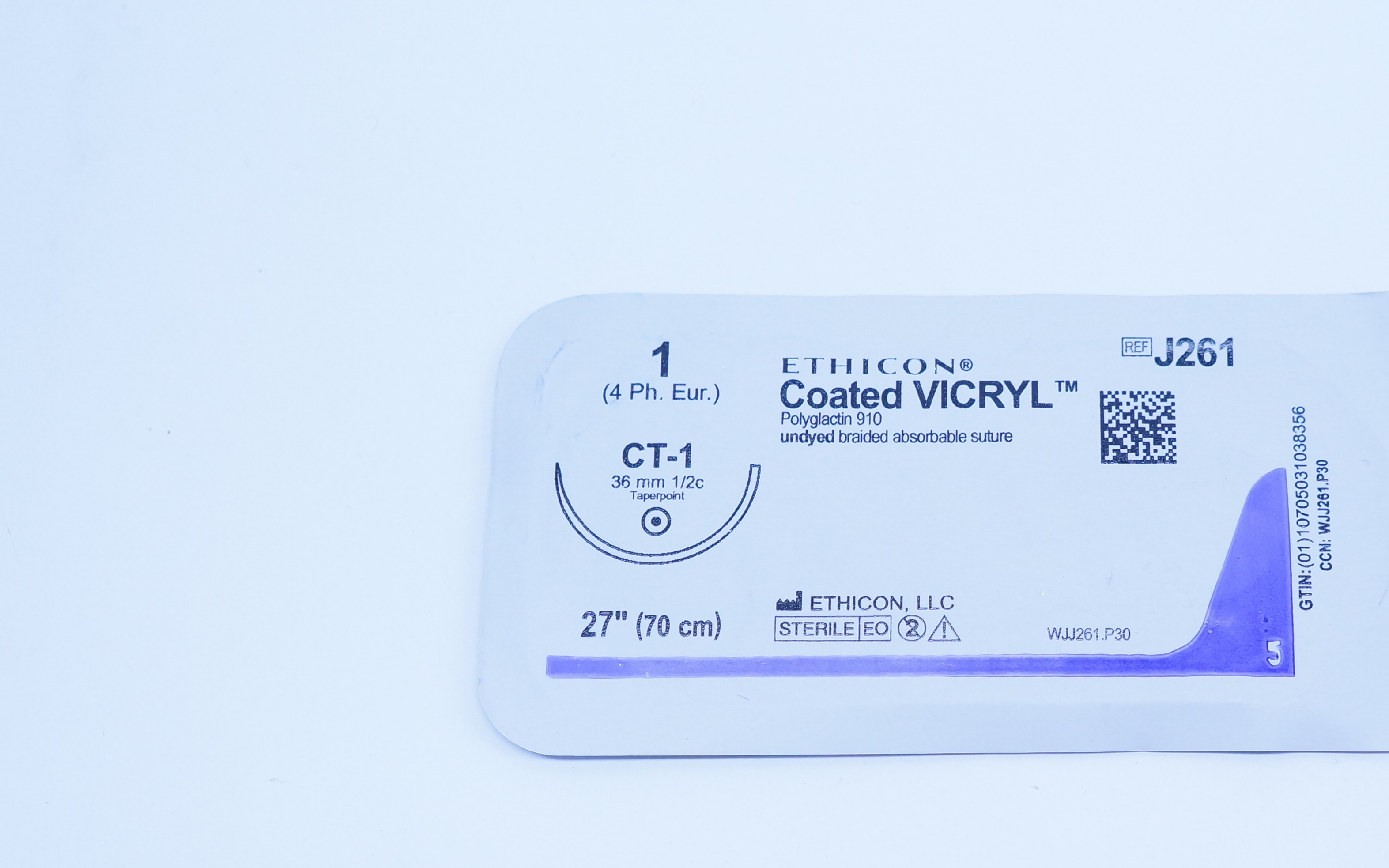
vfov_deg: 20.9
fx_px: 2347
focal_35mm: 62
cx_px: 1009
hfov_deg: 32.5
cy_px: 530
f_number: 4.5
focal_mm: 26
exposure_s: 1/200
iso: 800
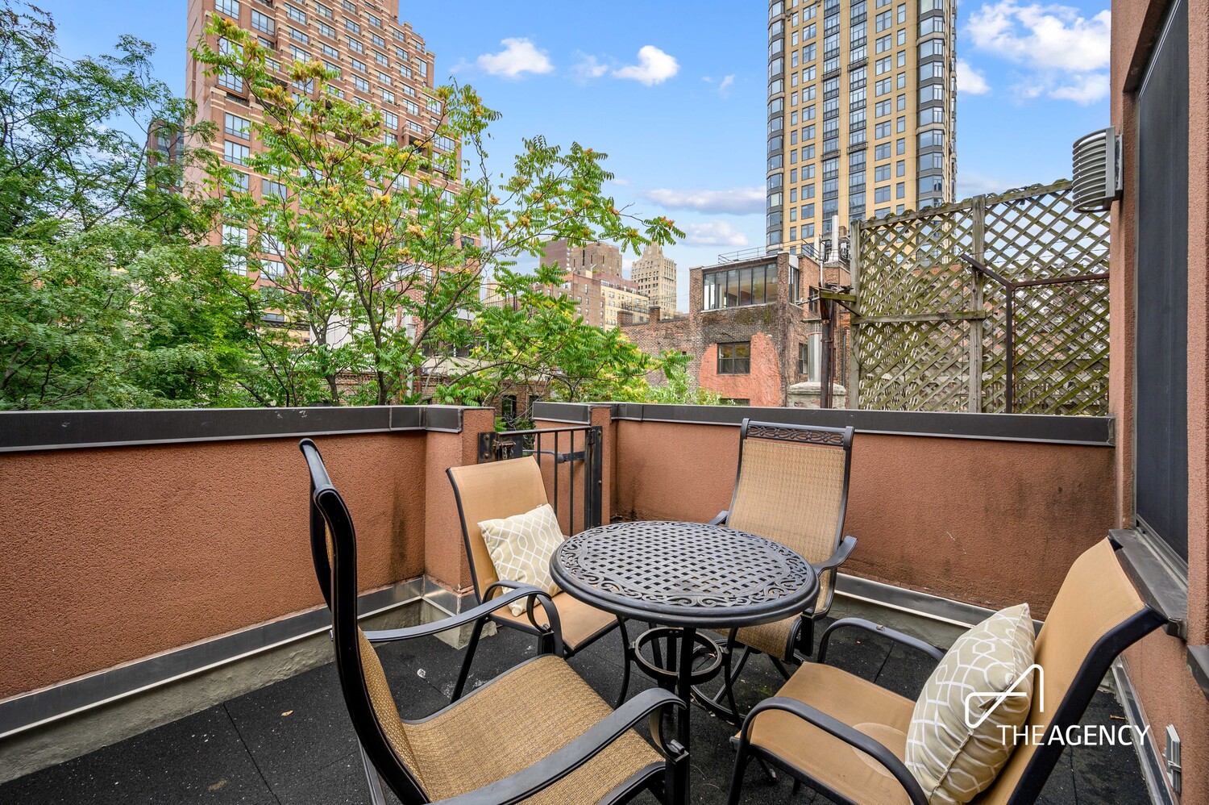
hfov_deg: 104.3
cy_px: 402
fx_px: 470
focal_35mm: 14
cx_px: 604
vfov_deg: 81.1
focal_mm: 14
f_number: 11
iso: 320
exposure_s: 1/80
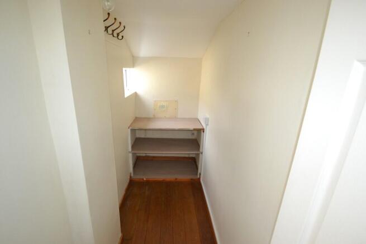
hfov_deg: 95.0
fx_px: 168
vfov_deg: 72.1
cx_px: 183
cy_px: 122
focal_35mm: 16
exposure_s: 1/60
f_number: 3.5
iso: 1000
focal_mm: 11
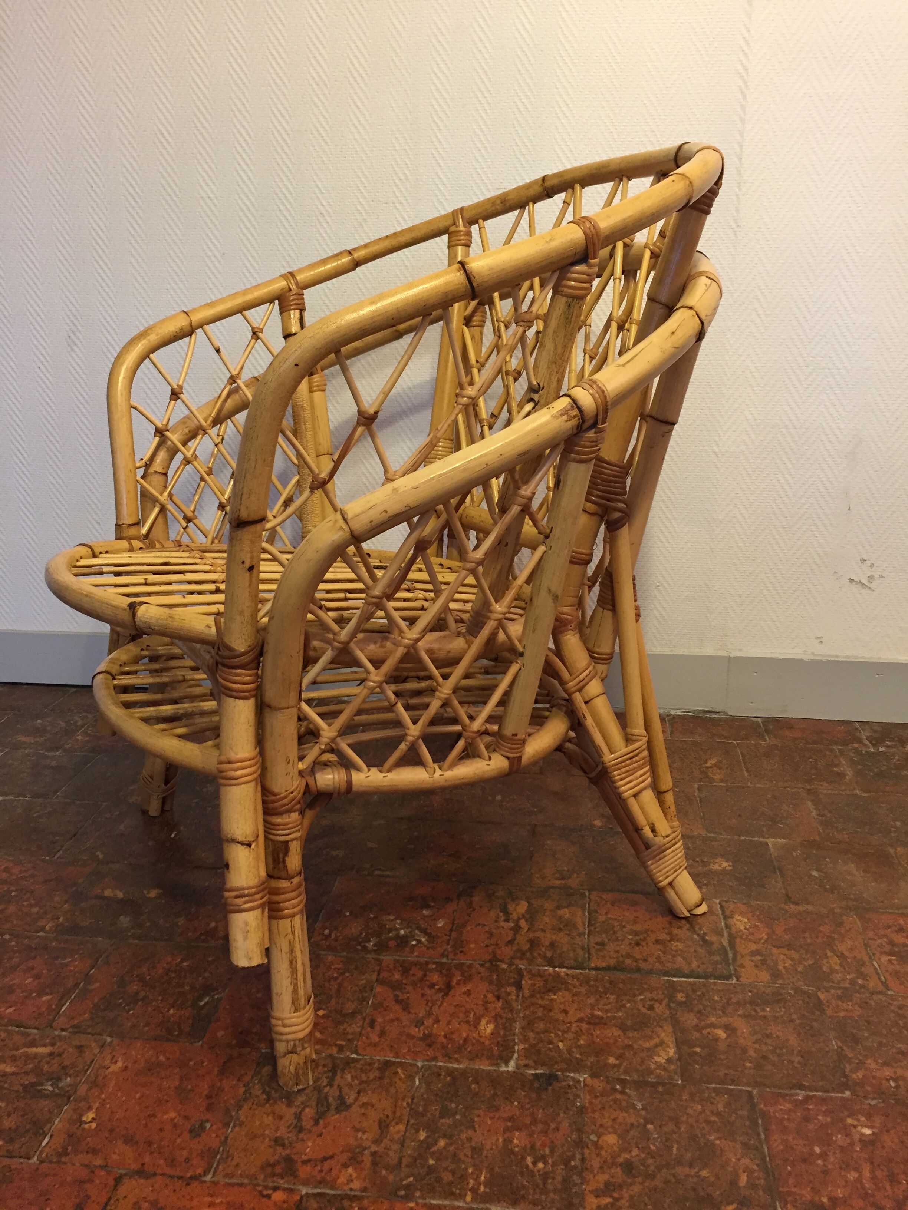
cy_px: 605
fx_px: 1014
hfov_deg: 48.2
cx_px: 454
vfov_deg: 61.7
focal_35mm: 29
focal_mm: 4.15
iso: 160
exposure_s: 1/33
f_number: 2.2
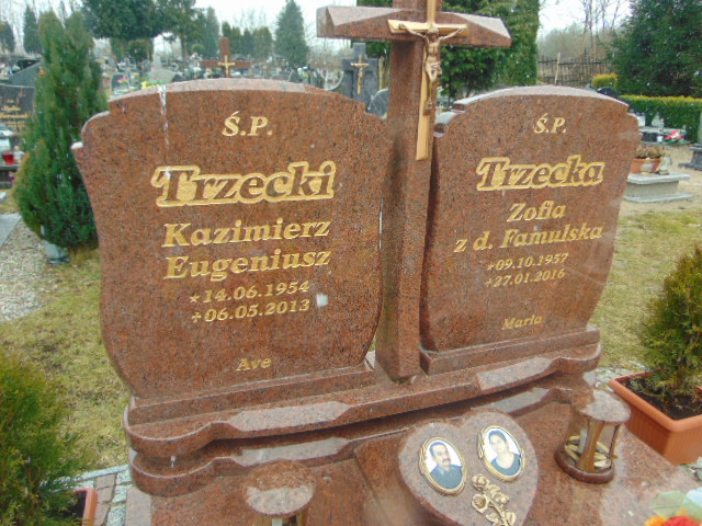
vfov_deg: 54.9
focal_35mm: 25
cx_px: 351
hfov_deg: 69.4
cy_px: 263
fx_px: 507
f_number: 3
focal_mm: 4.5
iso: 80
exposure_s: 1/160
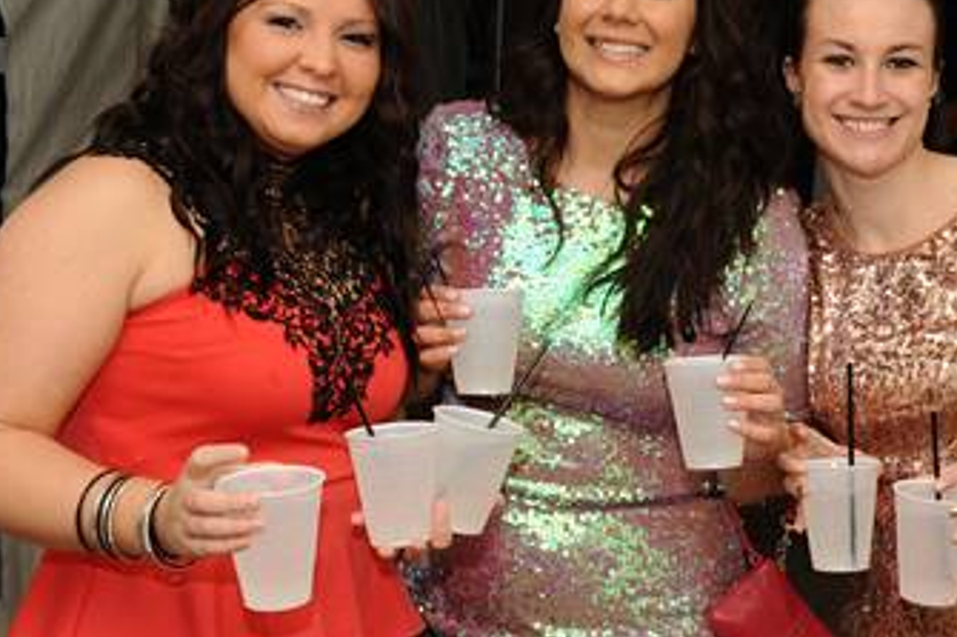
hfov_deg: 24.7
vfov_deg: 16.6
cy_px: 203
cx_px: 611
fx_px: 2179
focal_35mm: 82
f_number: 9.5
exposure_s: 1/250
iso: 1100
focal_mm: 50
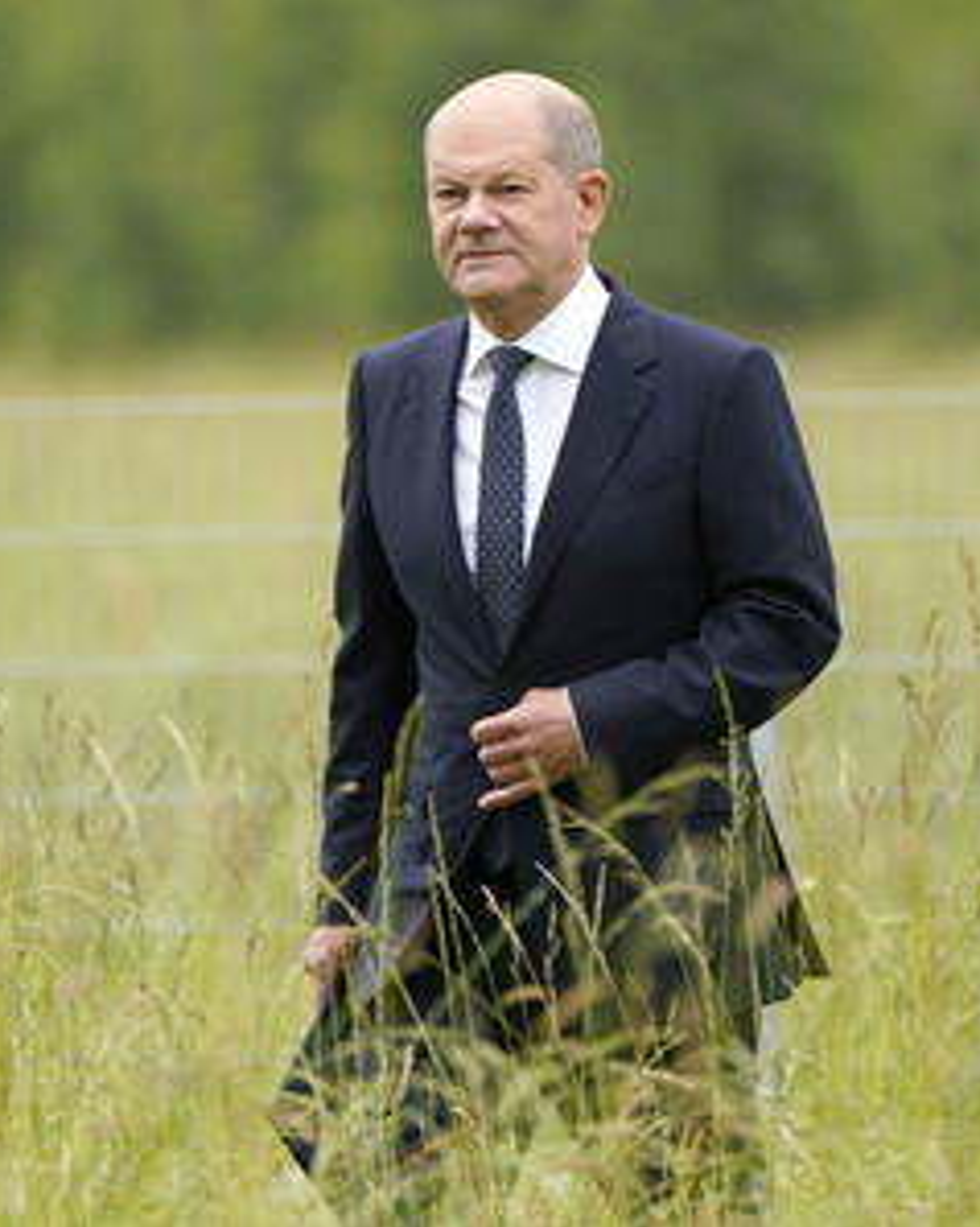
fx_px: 20614
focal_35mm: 568
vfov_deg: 3.4
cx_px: 377
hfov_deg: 2.7
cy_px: 614
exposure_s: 1/640
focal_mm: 400
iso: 500
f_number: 5.6
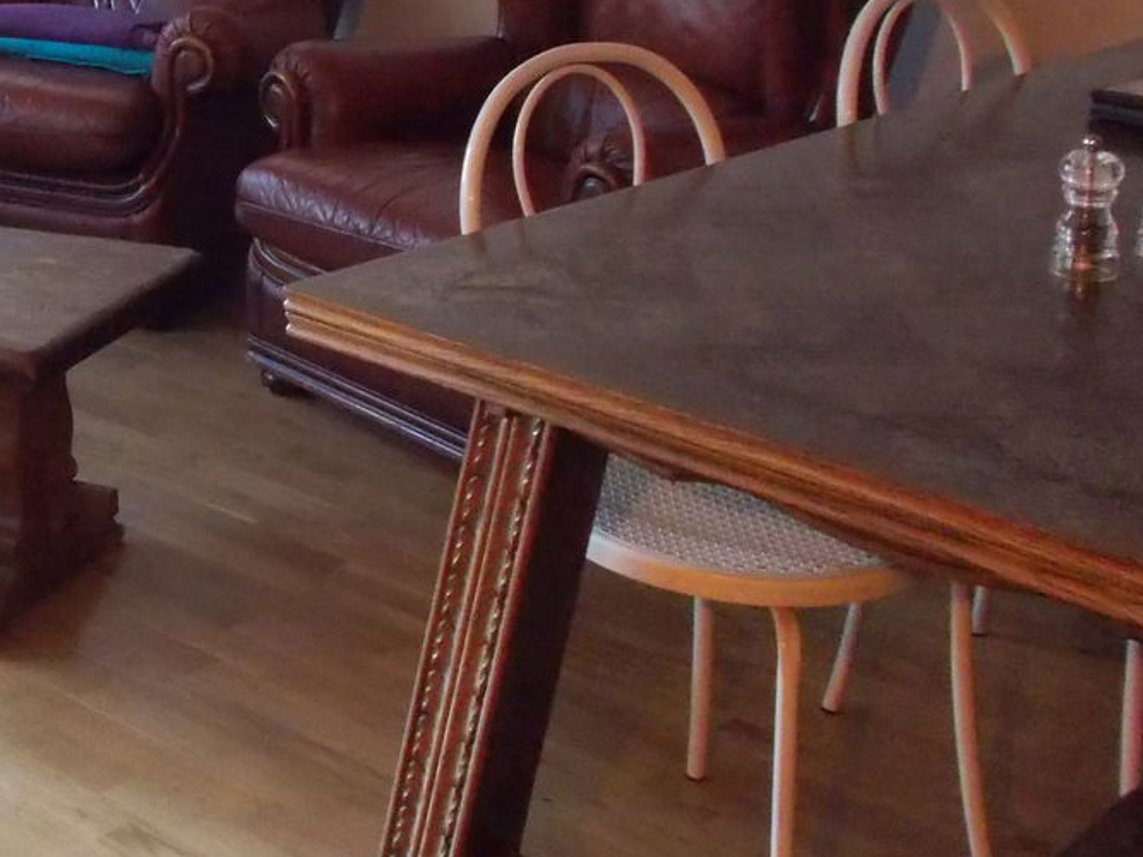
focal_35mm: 72
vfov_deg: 20.2
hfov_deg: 25.5
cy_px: 141
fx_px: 2377
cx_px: -29
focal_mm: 5.3
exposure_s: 1/8
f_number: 3.4
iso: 800
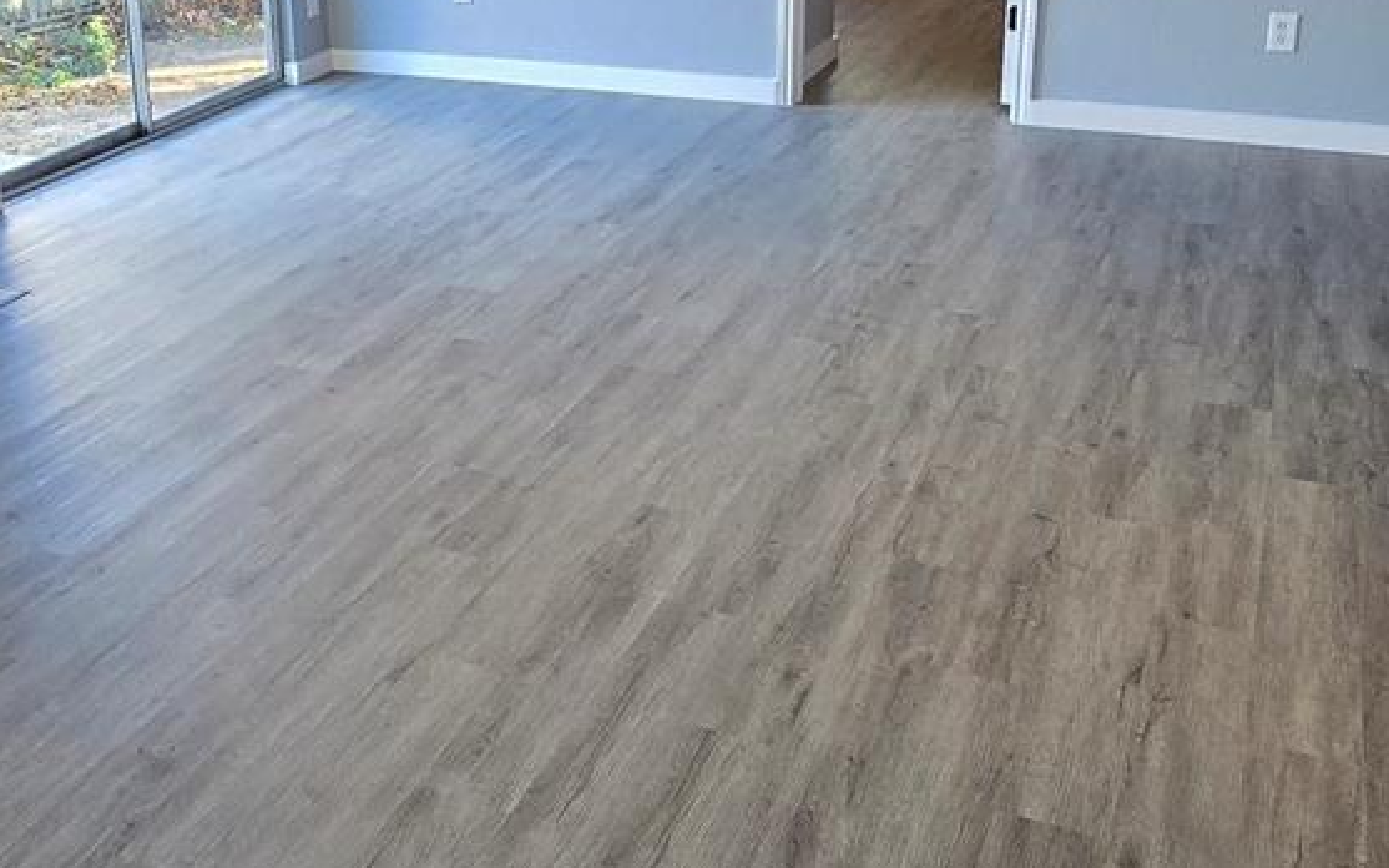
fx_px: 1438
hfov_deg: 50.4
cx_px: 434
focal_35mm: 38
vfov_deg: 32.8
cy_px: 205
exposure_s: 1/60
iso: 160
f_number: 2.2
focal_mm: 2.2
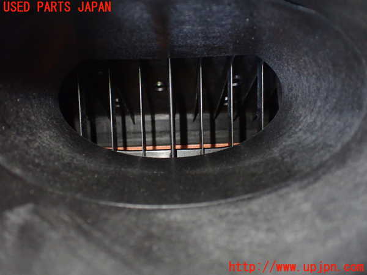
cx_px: 184
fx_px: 318
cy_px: 138
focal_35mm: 30
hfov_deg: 60.0
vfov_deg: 46.8
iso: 1000
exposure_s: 1/30
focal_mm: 5.4
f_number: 2.3
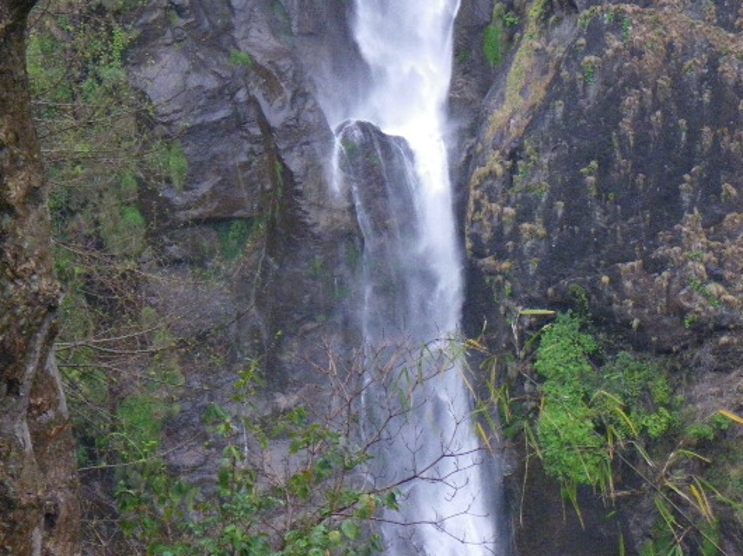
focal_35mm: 124
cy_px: 251
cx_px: 454
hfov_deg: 15.9
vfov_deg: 11.9
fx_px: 2660
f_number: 4.8
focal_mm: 13.7
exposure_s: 1/100
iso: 500
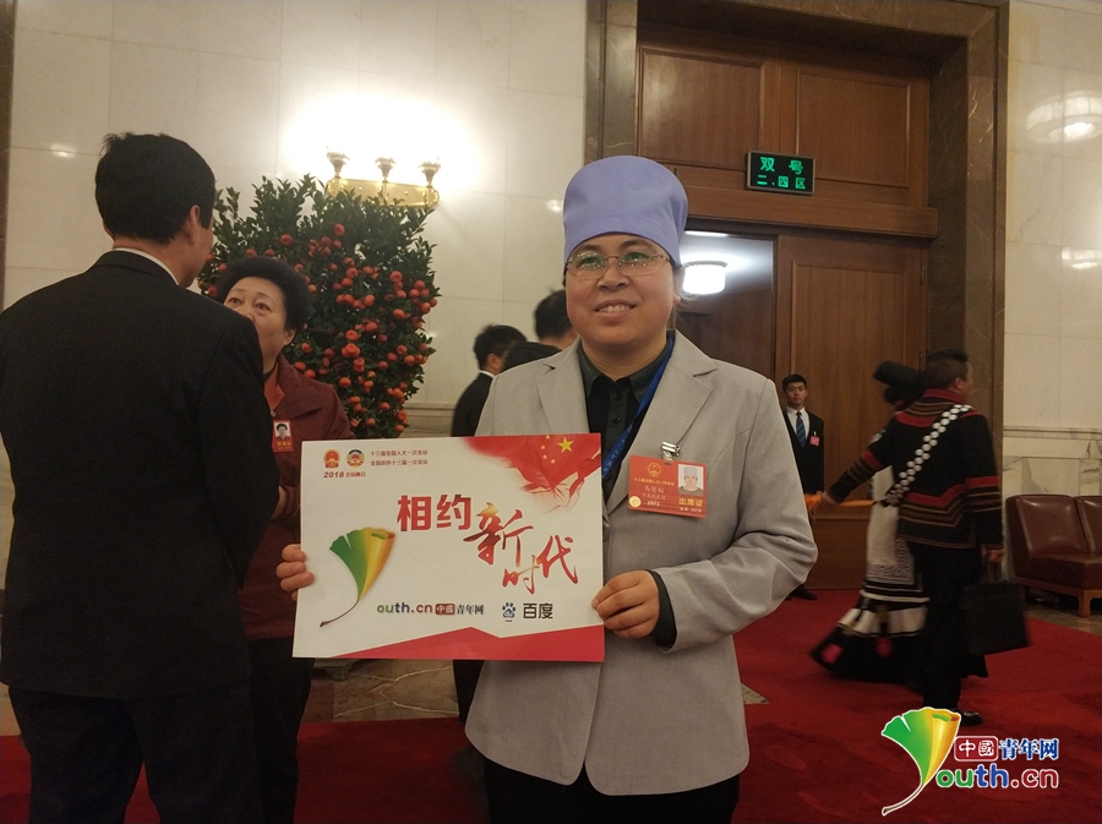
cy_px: 412
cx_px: 551
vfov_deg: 51.3
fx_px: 859
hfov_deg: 65.4
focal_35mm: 27
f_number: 1.8
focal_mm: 3.82
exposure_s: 1/33
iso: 400
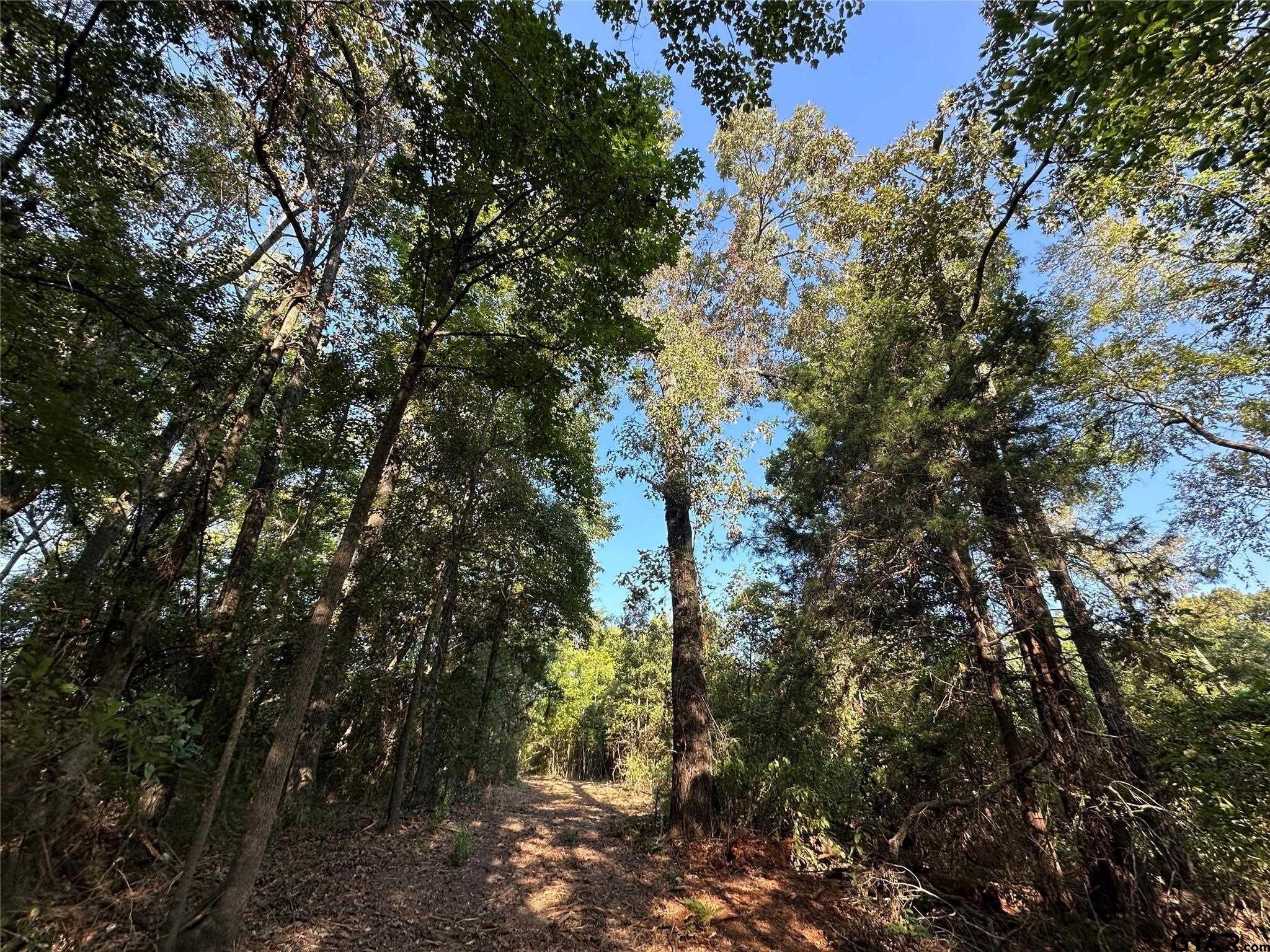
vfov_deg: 85.7
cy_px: 476
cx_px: 635
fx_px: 514
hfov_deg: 102.1
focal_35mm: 14
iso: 40
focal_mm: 2.22
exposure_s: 1/269
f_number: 2.2
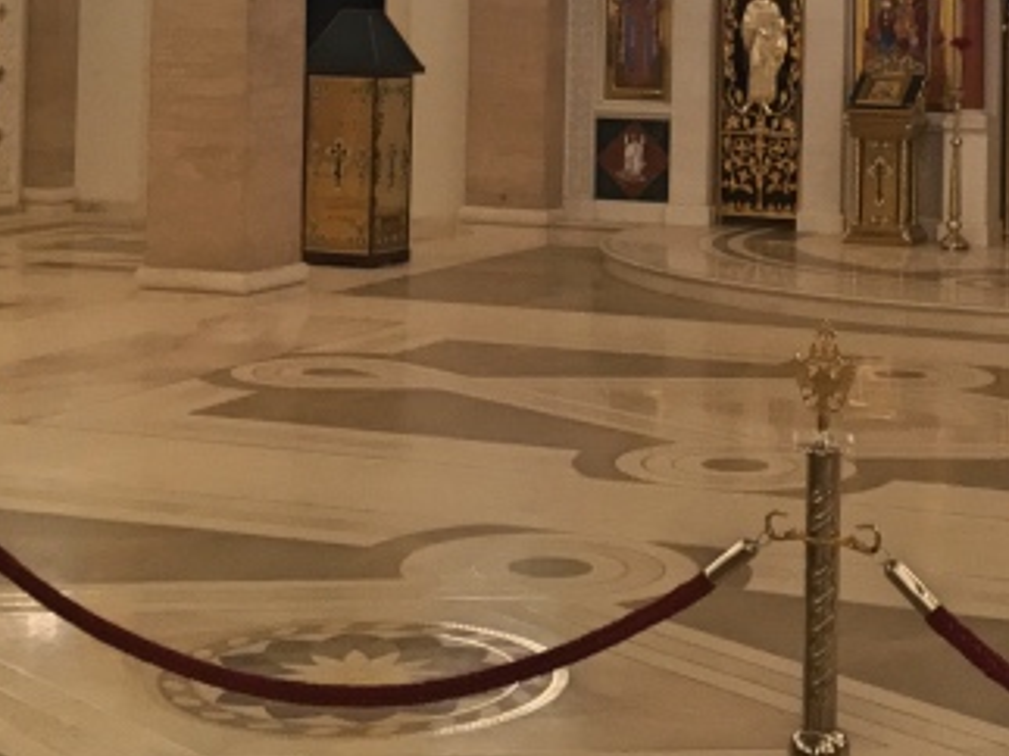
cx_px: 672
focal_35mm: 78
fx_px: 2273
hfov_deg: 24.9
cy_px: -16
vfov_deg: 18.4
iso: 125
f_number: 2.2
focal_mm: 4.15
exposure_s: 1/33
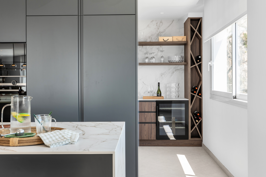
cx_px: 133
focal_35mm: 42
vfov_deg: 31.9
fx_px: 310
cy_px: 88
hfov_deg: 46.4
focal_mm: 28
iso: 50
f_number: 10
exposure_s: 1/15
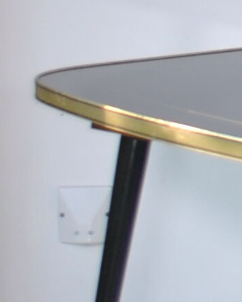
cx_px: 825
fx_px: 2451
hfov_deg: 5.2
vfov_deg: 7.0
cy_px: -141
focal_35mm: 274
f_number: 3.8
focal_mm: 22
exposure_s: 1/80
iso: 100
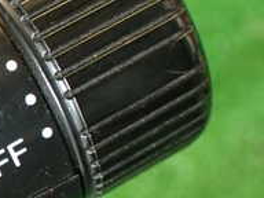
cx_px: -92
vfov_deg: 14.7
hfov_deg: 18.1
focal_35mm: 100
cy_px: 155
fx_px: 763
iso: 250
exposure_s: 1/30
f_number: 2.4
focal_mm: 5.79
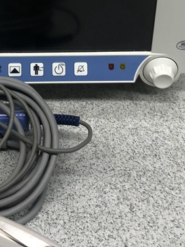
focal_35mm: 75
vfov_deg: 25.2
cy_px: 24
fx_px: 534
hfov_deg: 19.5
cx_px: 40
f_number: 1.8
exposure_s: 1/40
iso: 25
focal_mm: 3.99
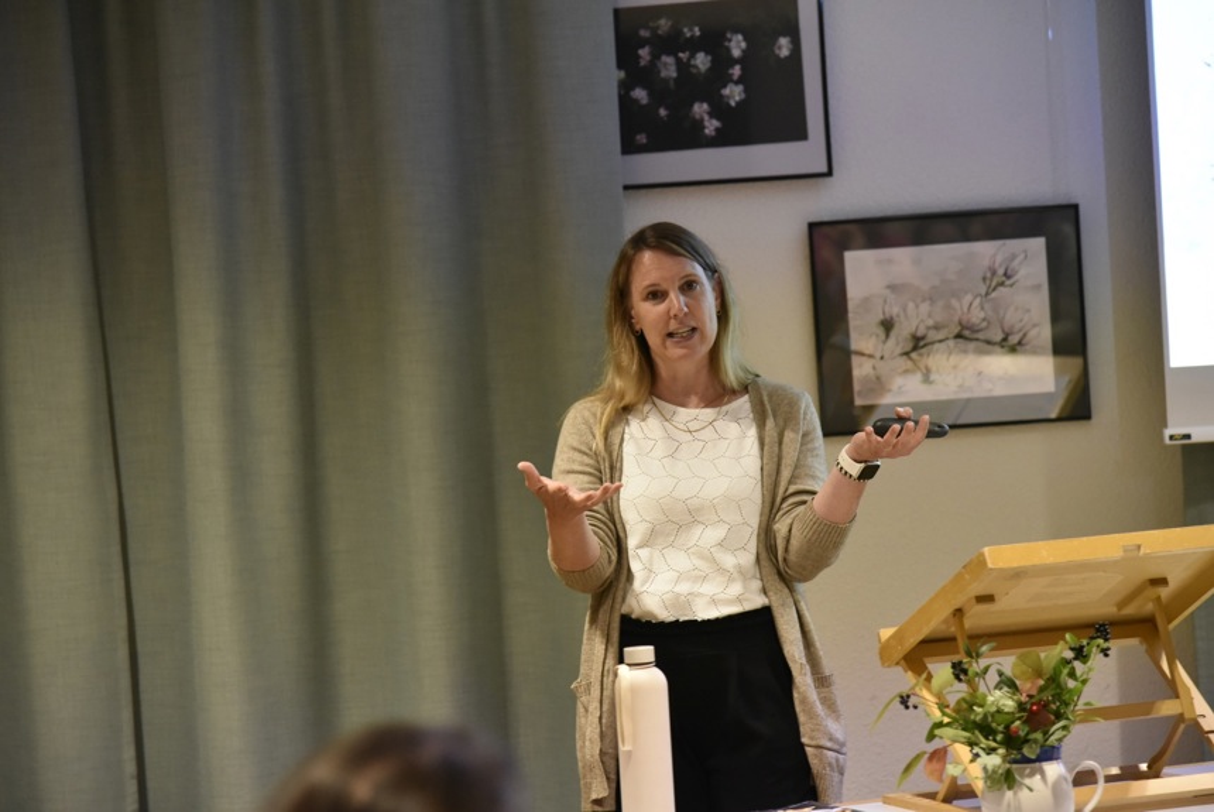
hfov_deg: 17.0
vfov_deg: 11.4
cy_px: 406
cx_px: 607
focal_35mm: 120
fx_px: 4050
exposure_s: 1/160
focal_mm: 120
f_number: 4
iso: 5000
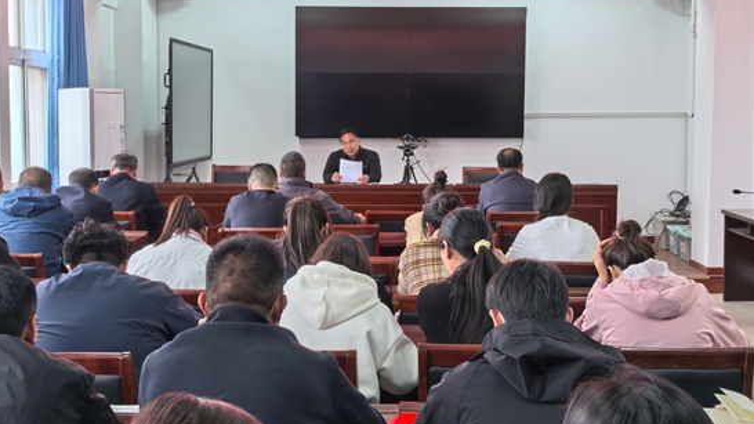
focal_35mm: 56
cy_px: 208
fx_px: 1120
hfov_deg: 37.2
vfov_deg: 21.4
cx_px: 376
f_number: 2
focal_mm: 5.75
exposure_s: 1/100
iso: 80
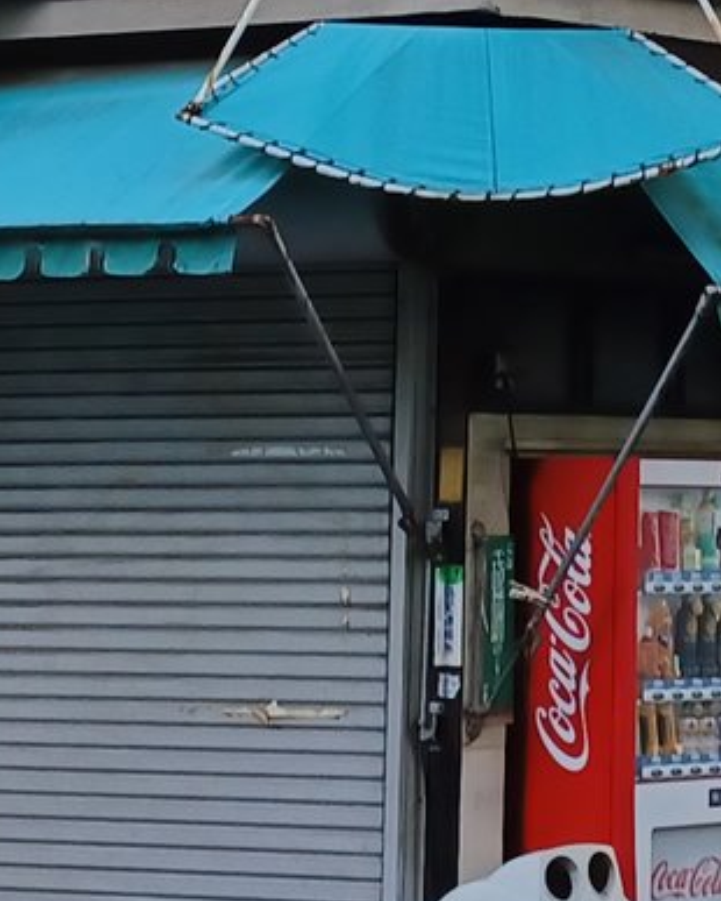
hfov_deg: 12.1
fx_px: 3358
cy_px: -88
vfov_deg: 14.9
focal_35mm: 126
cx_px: 705
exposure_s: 1/103
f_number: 1.8
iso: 32
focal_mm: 4.6
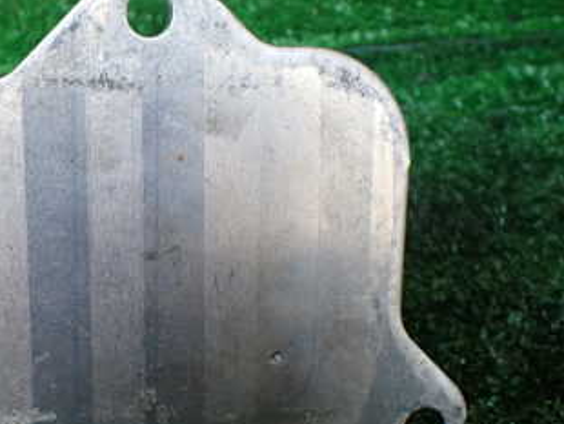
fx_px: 946
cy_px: 264
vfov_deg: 25.2
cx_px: 64
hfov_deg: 31.7
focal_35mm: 58
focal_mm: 5.4
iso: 250
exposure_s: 1/125
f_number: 2.3
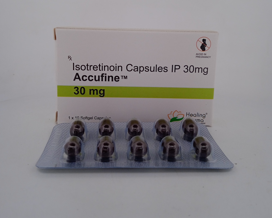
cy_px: 72
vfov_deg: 39.6
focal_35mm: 37
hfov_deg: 49.1
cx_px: 137
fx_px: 298
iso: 100
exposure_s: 1/209
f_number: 2.2
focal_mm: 3.43
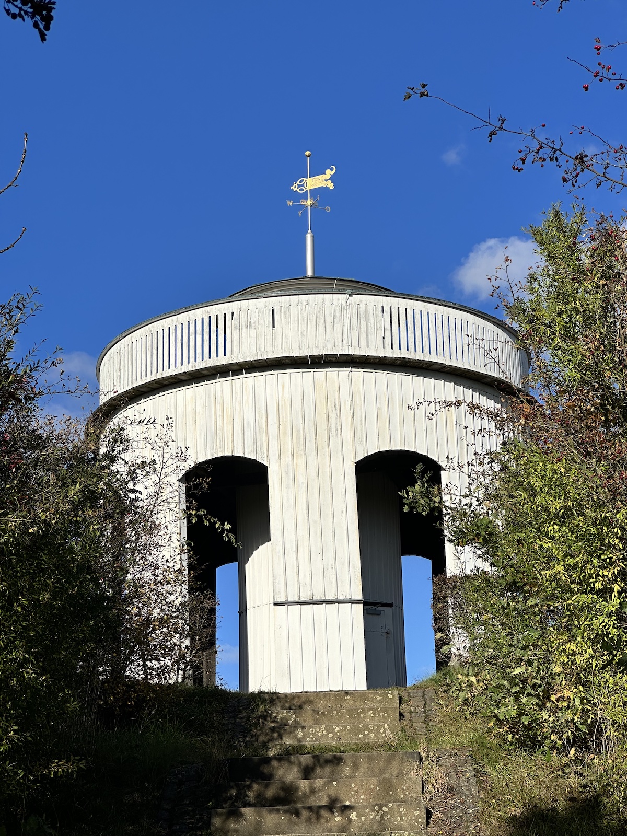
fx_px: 1860
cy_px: 418
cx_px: 314
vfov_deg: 25.3
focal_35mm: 77
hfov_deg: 19.1
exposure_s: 1/1309
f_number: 2.8
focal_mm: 9
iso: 32
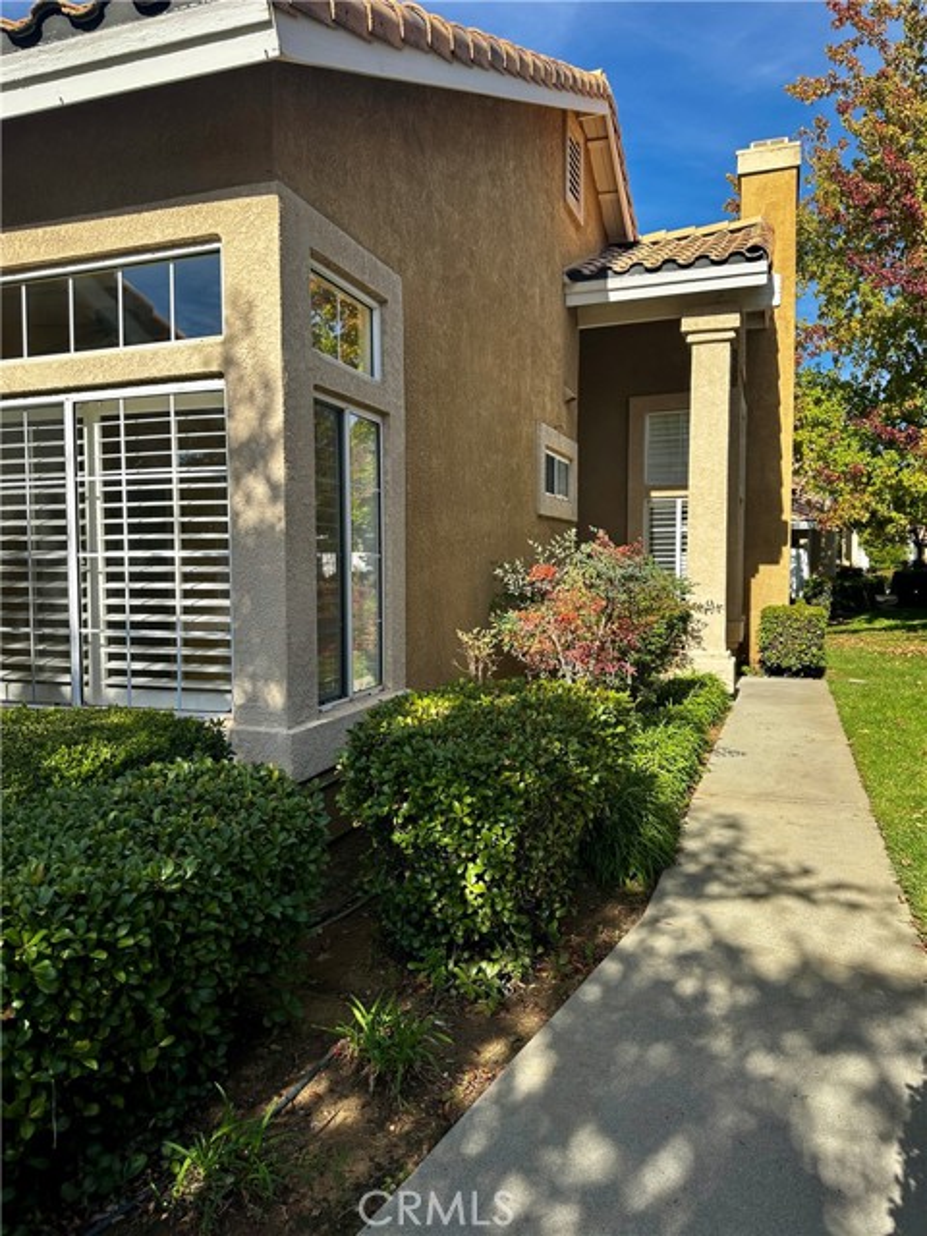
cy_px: 618
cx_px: 464
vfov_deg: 71.6
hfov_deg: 56.8
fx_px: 857
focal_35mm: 24
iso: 80
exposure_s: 1/2299
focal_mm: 6.86
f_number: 1.78
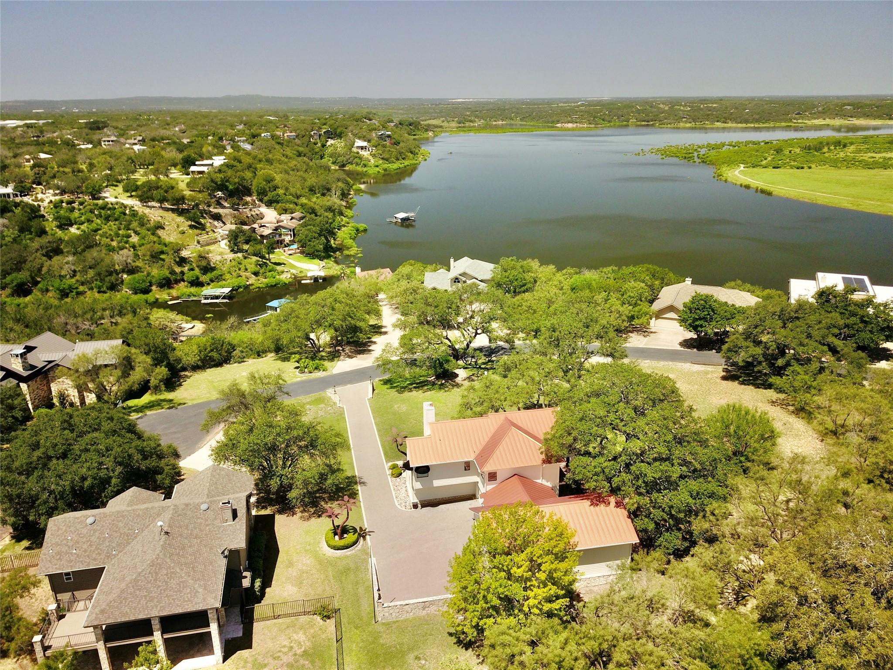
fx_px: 671
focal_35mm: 26
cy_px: 335
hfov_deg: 67.3
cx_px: 446
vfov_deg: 53.1
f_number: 2.2
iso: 119
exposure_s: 1/100
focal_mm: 4.73
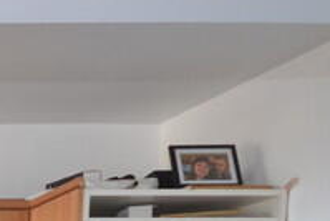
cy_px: 453
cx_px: -373
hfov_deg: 17.0
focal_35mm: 77
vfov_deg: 14.5
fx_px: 706
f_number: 4
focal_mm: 10
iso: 640
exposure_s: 1/60
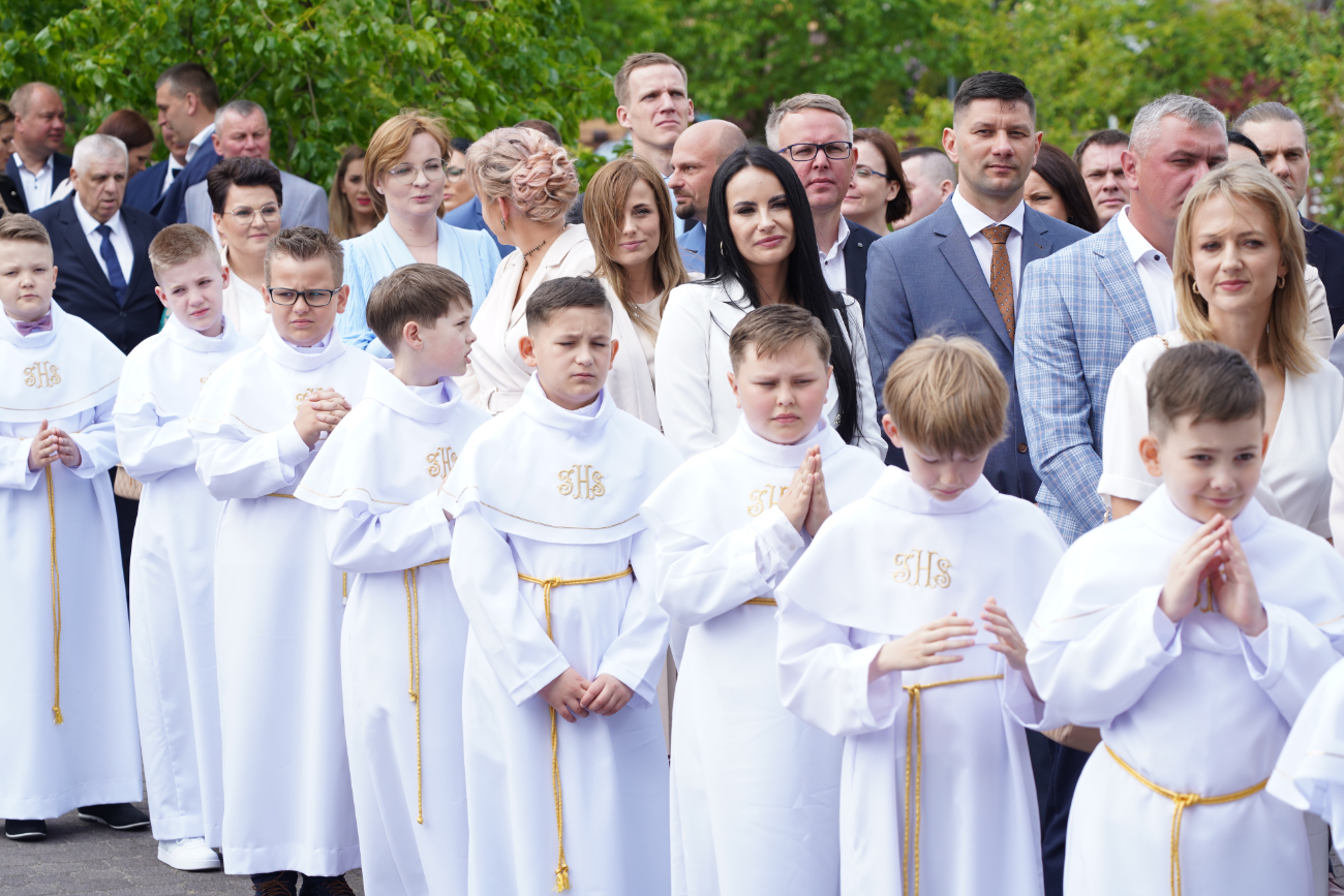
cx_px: 672
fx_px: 3920
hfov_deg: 19.5
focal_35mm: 105
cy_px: 448
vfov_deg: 13.0
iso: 100
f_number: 5.6
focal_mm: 105
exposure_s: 1/160
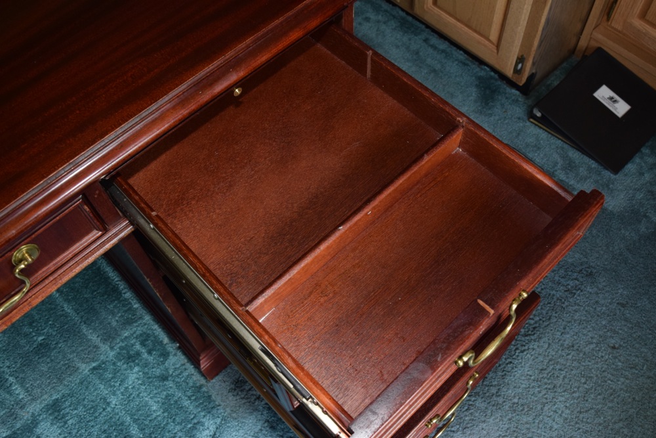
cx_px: 328
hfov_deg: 55.1
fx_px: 629
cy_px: 219
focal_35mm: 34
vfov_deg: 38.4
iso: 800
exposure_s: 1/100
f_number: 5.6
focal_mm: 23
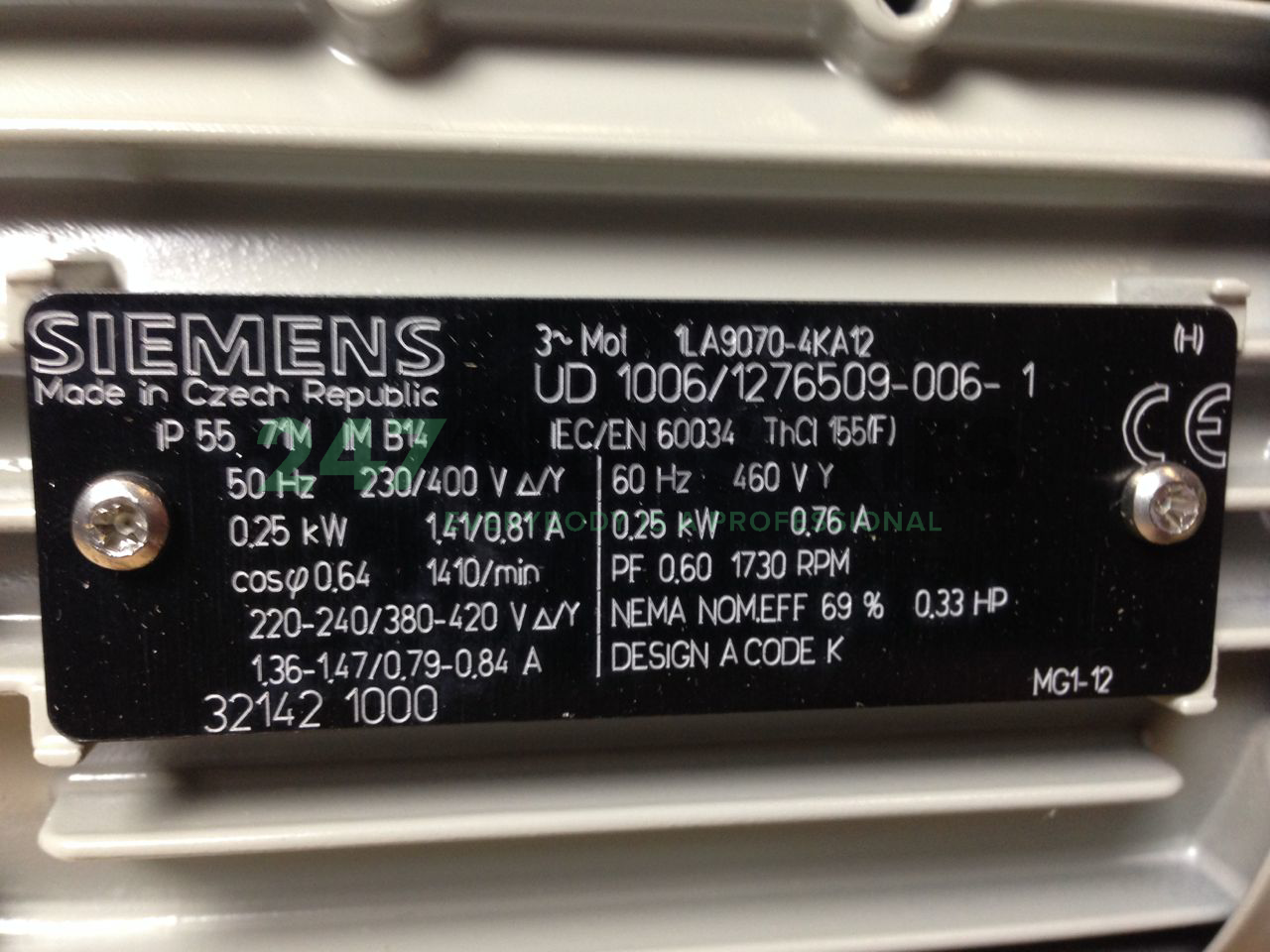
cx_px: 635
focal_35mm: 33
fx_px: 1211
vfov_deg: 42.9
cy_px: 476
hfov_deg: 55.4
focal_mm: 4.12
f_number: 2.4
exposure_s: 1/20
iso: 100
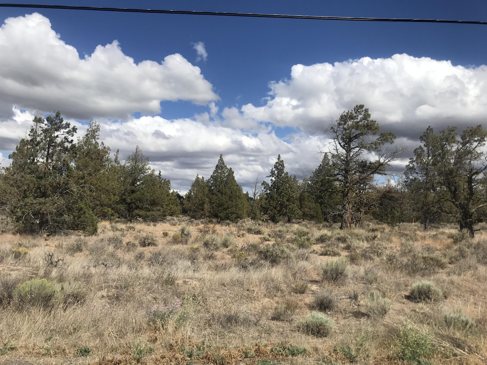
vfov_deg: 49.7
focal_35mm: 28
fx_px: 394
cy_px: 182
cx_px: 244
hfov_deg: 63.4
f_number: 1.8
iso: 20
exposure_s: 1/4808
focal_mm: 3.99
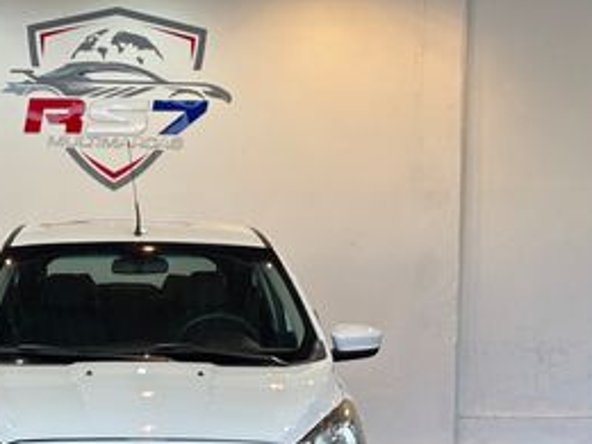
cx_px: 102
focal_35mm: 94
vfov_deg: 15.6
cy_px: 394
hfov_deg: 20.6
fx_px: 1608
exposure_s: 1/155
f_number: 1.6
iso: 25
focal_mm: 5.96
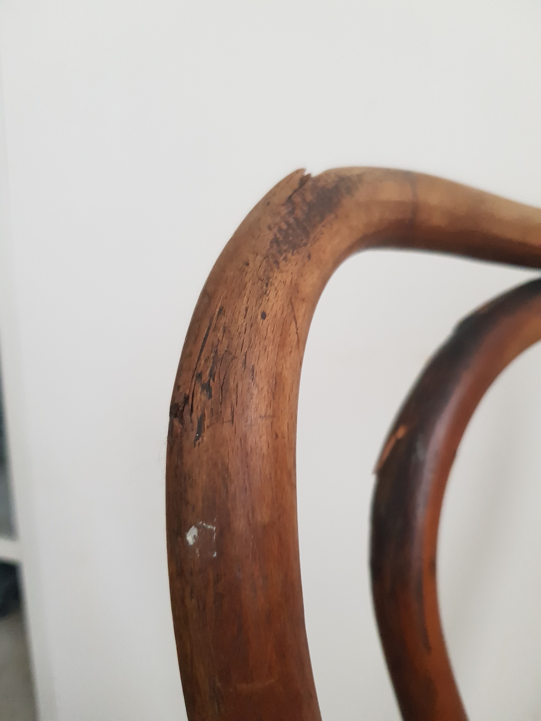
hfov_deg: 53.1
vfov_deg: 67.3
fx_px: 542
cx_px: 270
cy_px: 360
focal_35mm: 26
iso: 640
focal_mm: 4.2
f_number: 1.7
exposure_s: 1/50
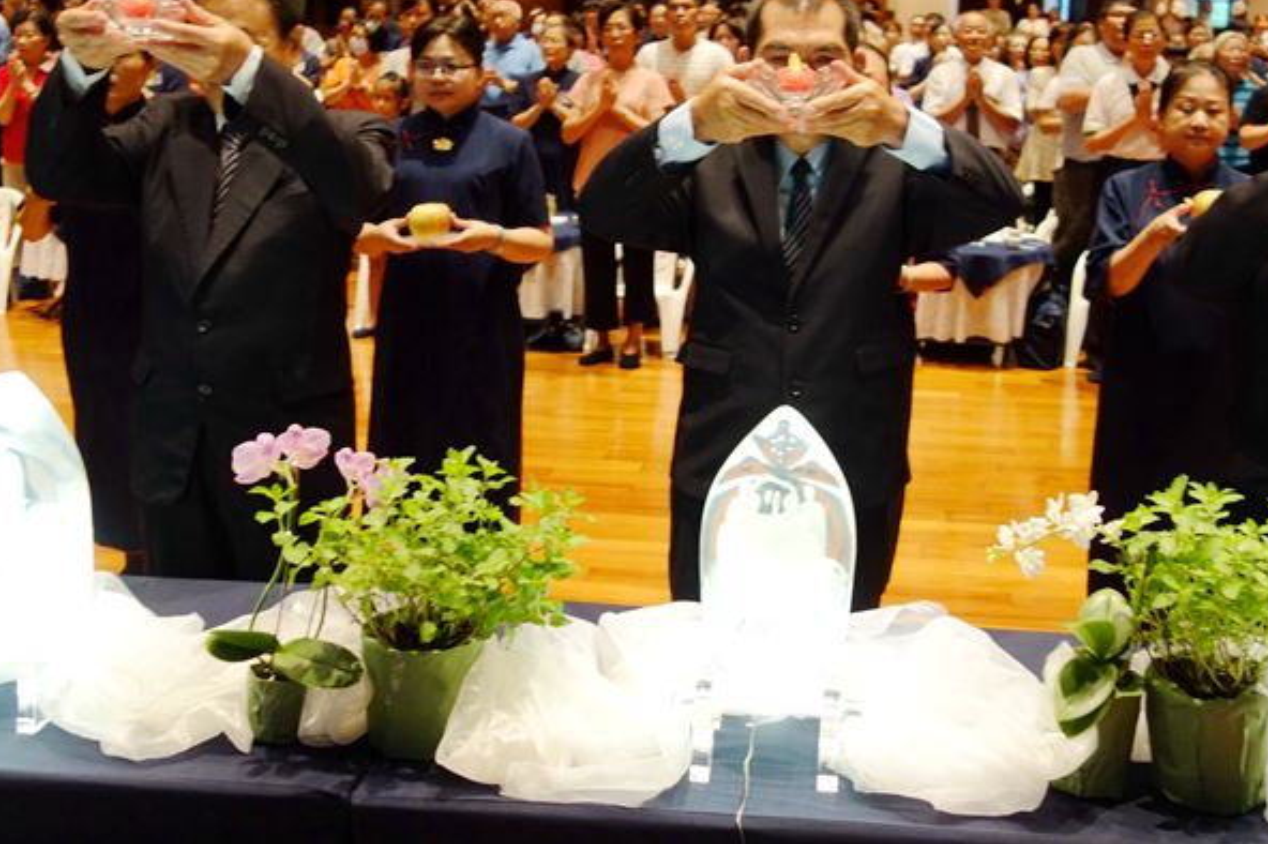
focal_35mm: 38
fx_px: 1338
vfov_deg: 34.7
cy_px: 275
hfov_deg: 50.5
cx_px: 749
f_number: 1.8
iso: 400
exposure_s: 1/30
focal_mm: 10.4
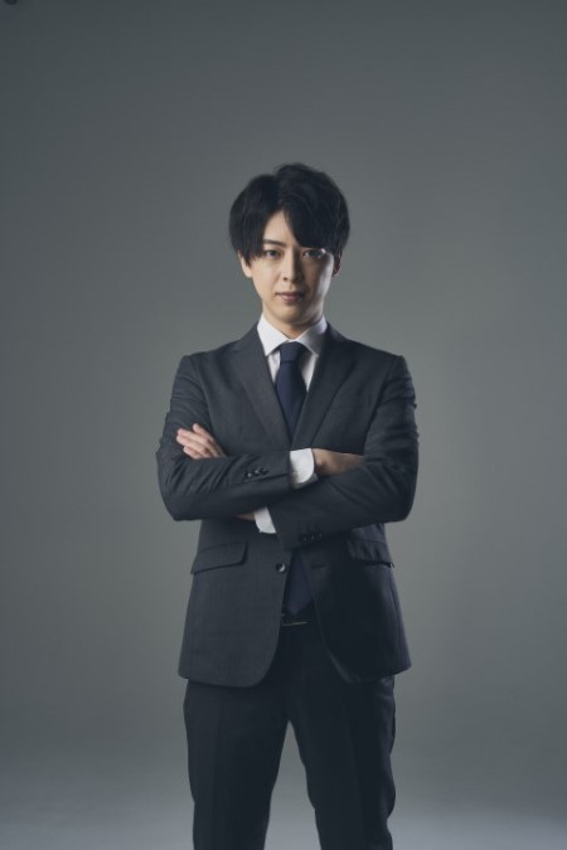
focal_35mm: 50
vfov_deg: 39.6
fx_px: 1181
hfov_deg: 27.0
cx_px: 284
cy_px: 425
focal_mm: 50
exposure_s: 1/100
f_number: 8
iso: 100
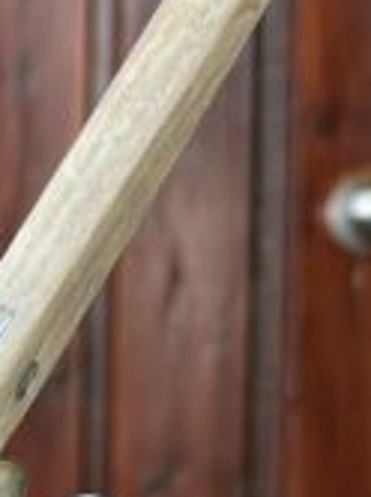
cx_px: -428
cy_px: 751
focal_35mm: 251
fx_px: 3596
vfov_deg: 7.8
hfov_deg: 5.7
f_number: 2
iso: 25
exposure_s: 1/99
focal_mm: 6
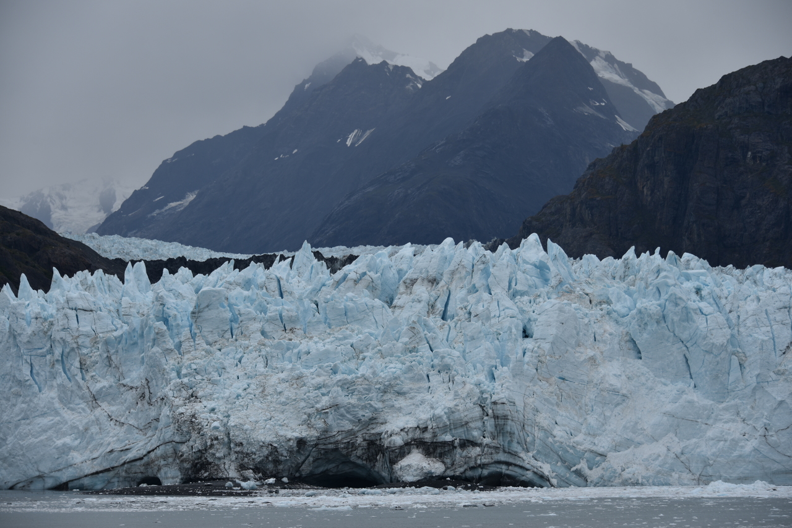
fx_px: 2464
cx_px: 396
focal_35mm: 112
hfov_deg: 18.3
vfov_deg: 12.2
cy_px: 264
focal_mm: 112
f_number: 6.3
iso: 100
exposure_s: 1/250
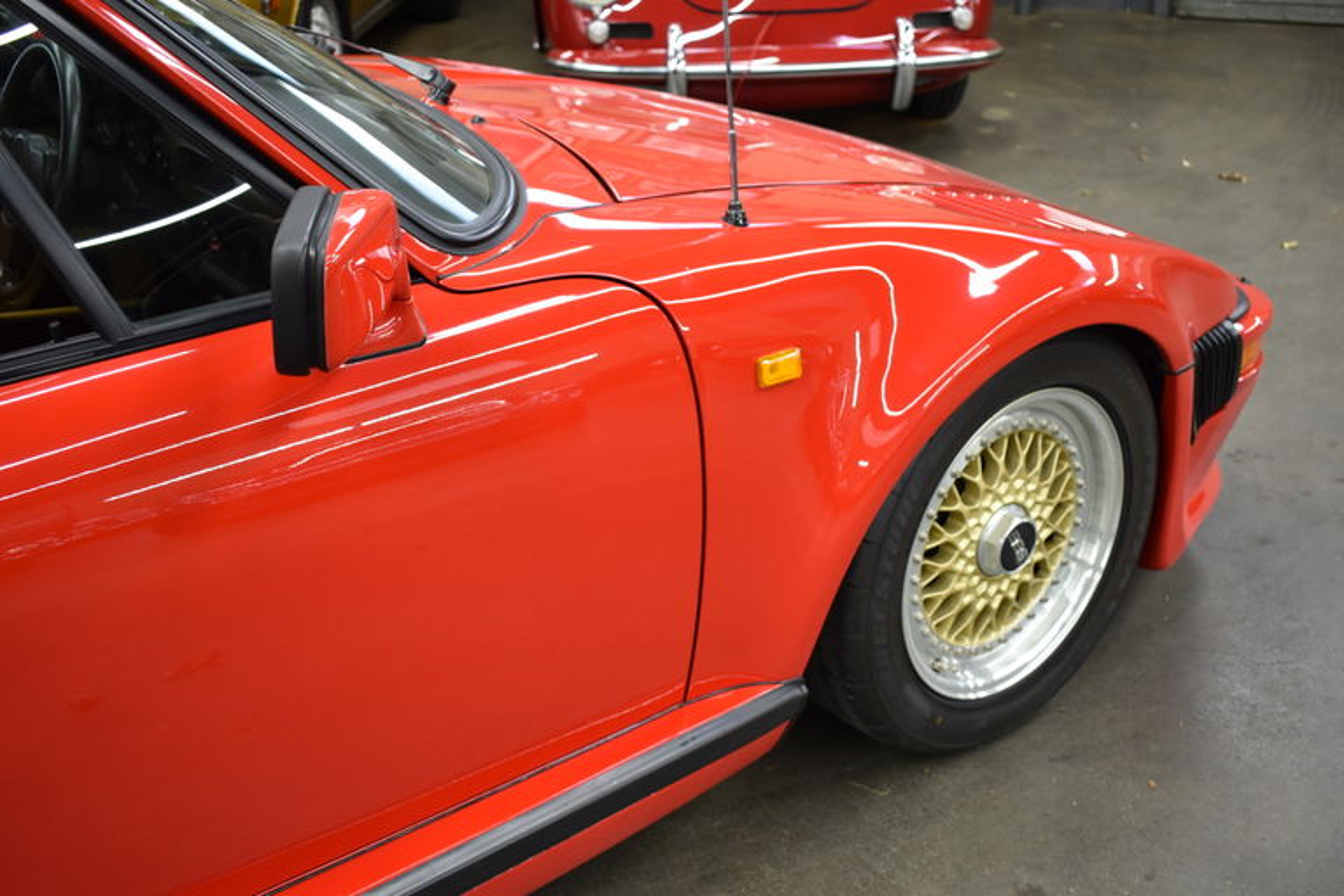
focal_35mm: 38
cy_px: 448
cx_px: 672
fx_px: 1400
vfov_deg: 35.5
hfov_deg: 51.3
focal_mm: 25
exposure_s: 1/40
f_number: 4
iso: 720
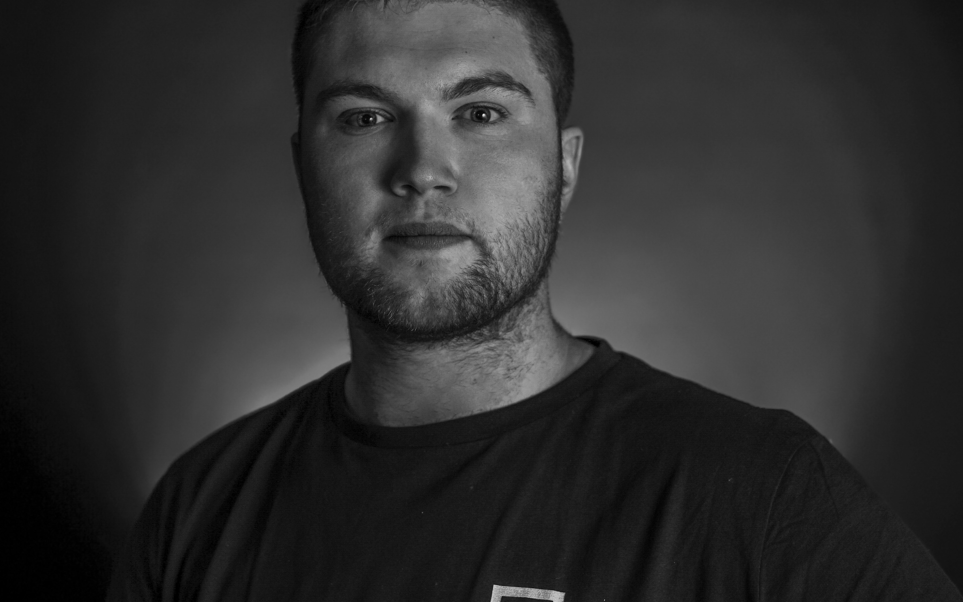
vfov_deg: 19.7
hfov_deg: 31.1
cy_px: 237
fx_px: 1732
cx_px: 437
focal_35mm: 66
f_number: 4
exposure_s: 1/15
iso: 200
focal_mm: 55
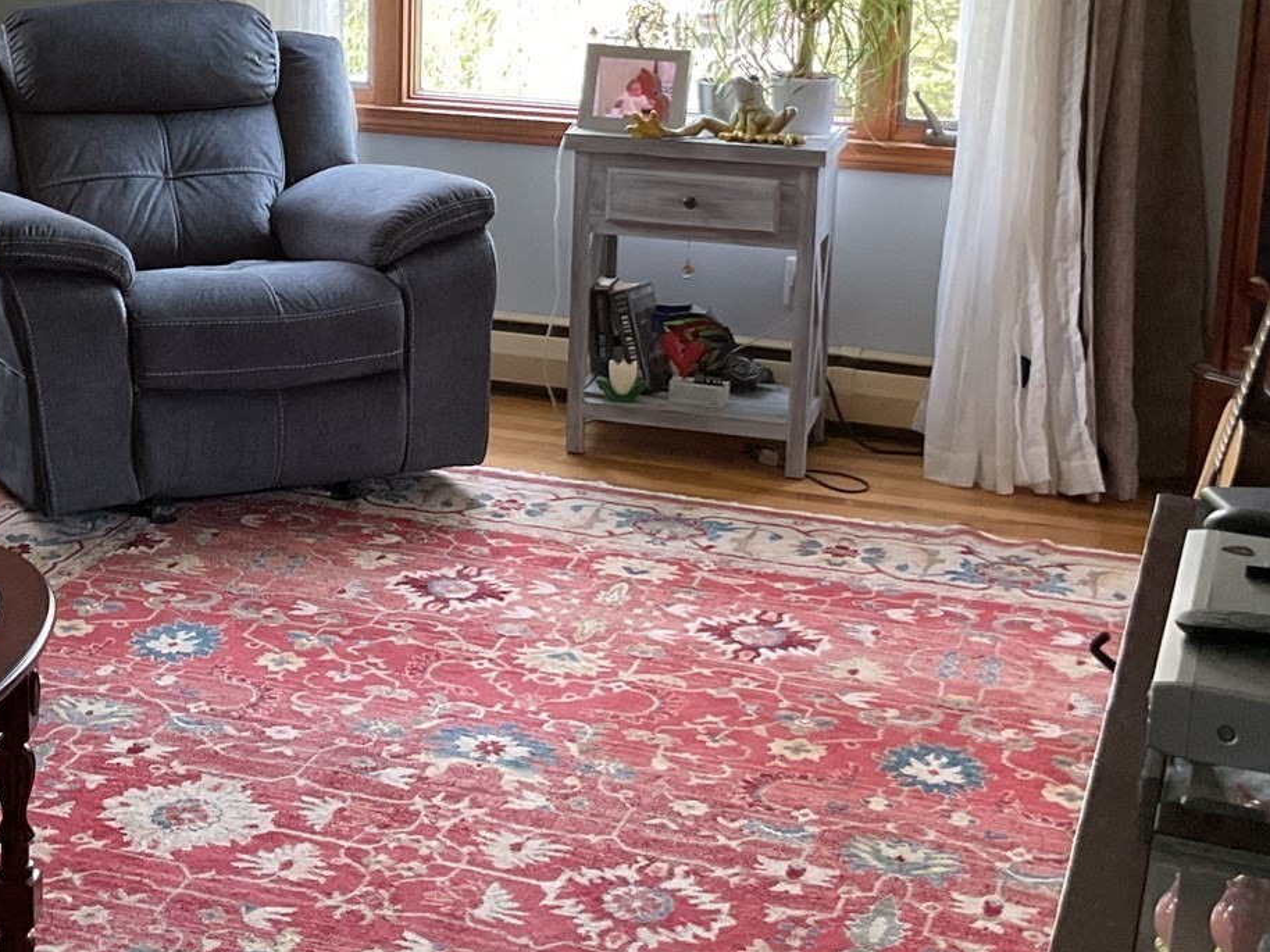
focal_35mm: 65
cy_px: 221
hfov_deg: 29.5
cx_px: 361
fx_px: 2384
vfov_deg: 22.3
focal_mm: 3
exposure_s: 1/60
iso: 125
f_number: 1.8
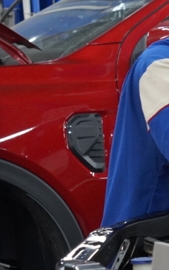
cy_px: 160
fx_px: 1562
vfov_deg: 9.9
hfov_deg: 6.0
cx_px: 387
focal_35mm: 212
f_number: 4
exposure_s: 1/160
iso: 3200
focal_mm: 45.1
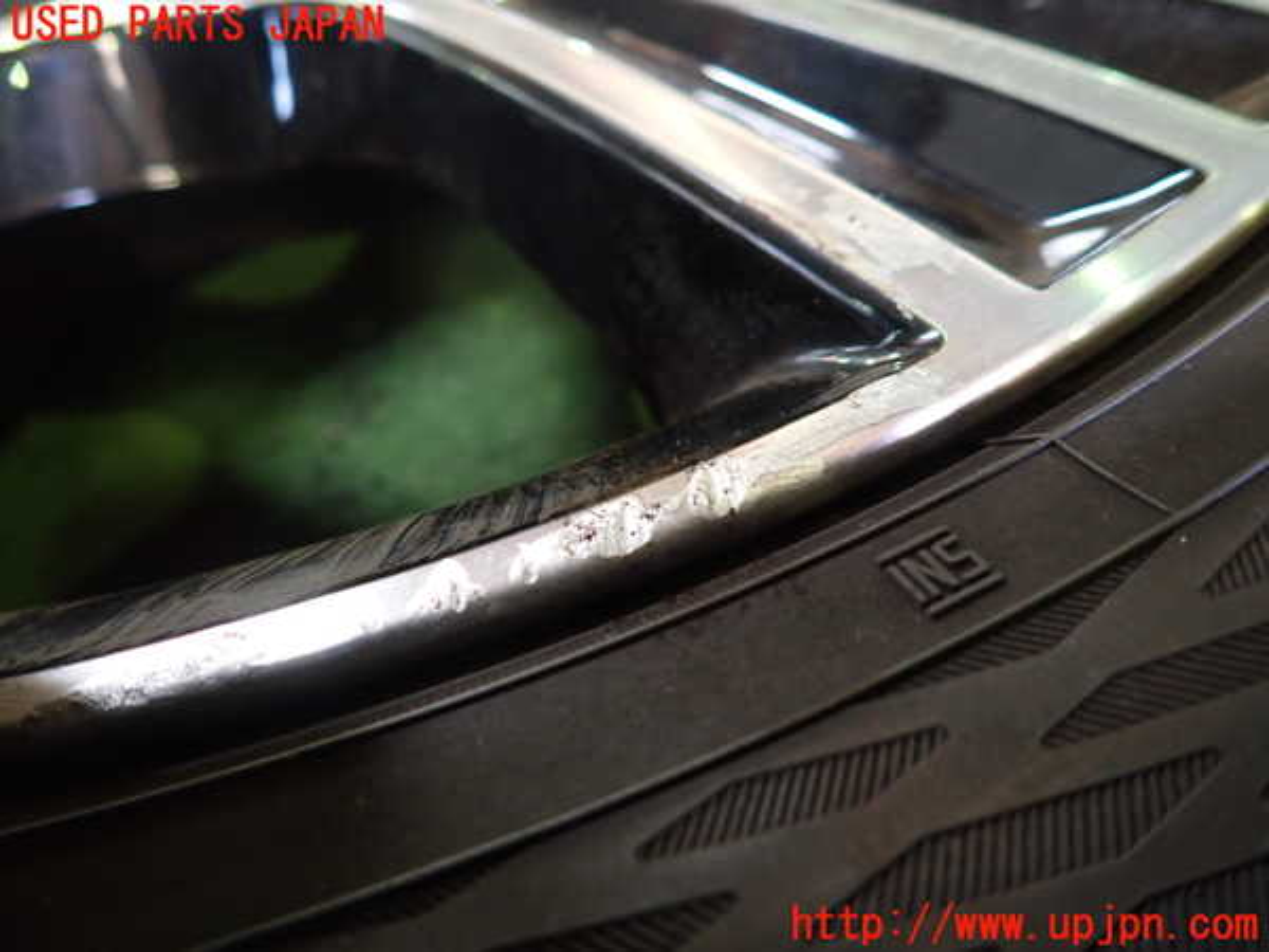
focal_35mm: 25
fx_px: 916
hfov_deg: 69.4
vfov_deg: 54.9
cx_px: 634
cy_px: 476
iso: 500
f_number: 2
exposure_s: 1/30
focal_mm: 4.5
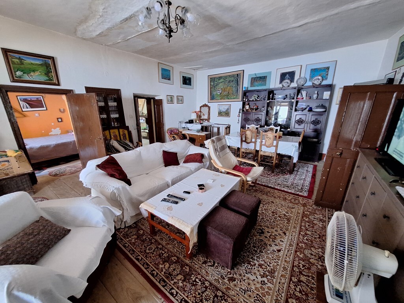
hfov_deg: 106.2
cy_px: 152
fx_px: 152
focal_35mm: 13
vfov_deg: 89.9
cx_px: 202
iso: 320
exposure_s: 1/24
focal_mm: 1.74
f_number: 2.2
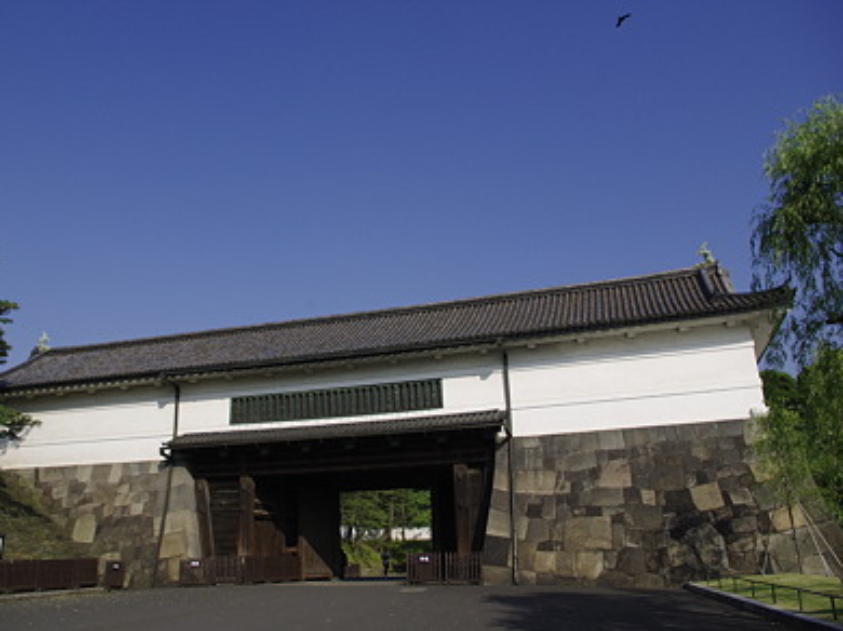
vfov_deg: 46.7
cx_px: 374
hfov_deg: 59.8
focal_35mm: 30
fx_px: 730
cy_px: 308
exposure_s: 1/400
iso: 100
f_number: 8
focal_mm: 18
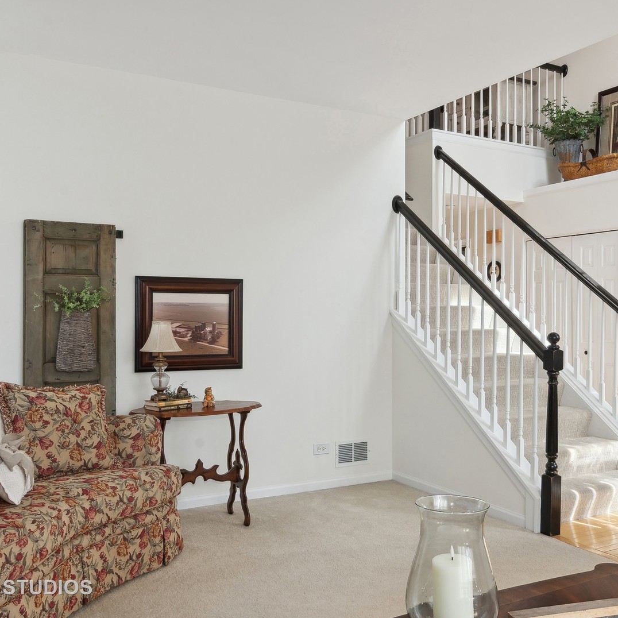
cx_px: 350
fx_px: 646
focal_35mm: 32
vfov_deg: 51.1
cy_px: 309
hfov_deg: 51.0
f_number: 9
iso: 100
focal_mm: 17
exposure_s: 1/20
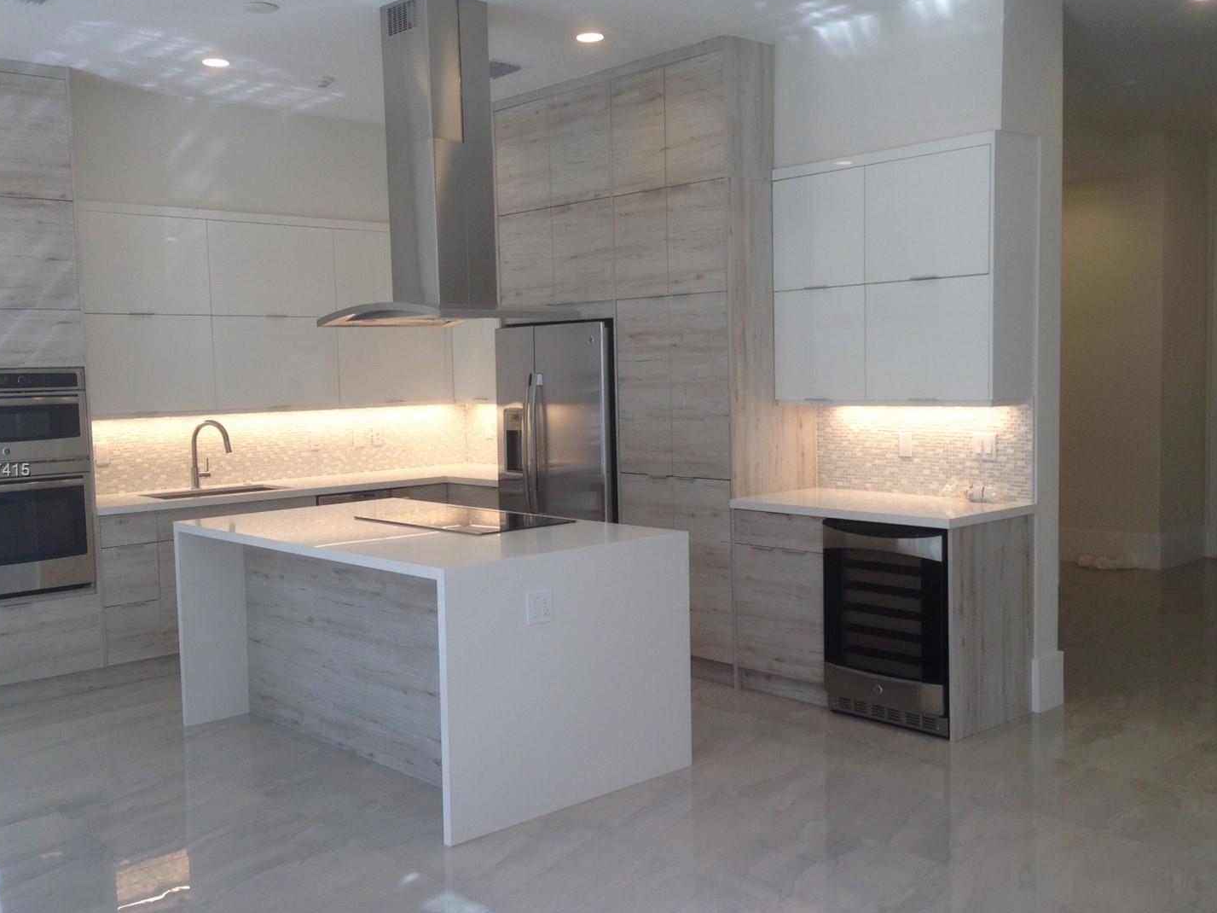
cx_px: 577
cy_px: 471
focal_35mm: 37
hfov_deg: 50.1
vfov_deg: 38.7
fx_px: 1301
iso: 50
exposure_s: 1/120
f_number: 2.4
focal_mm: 4.12
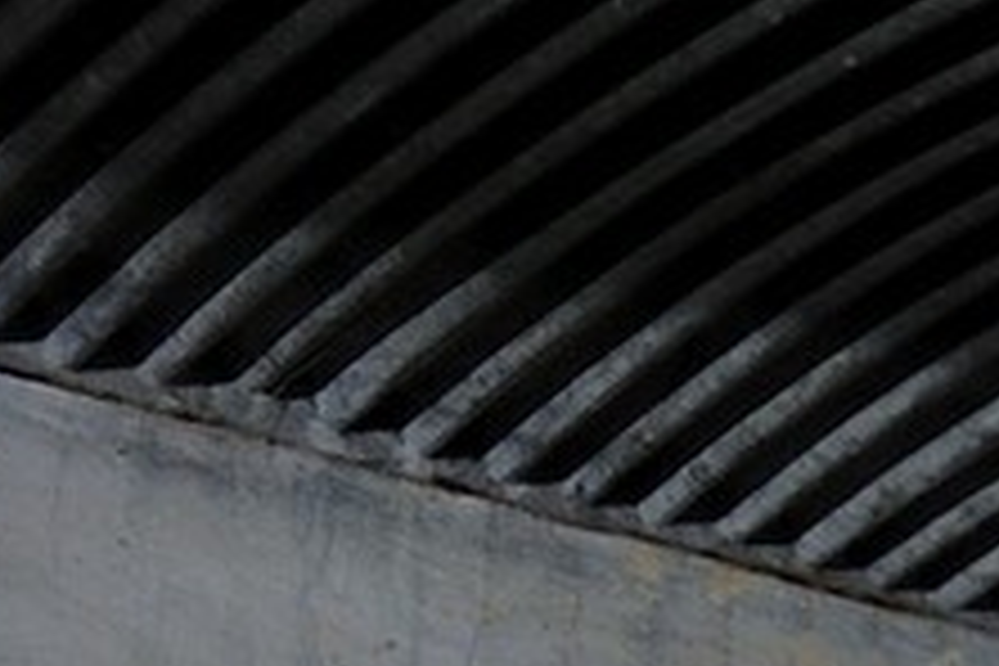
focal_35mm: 130
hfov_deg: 9.7
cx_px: 3393
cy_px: 2200
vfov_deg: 8.3
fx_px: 3607
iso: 100
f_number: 4.5
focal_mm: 12
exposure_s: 1
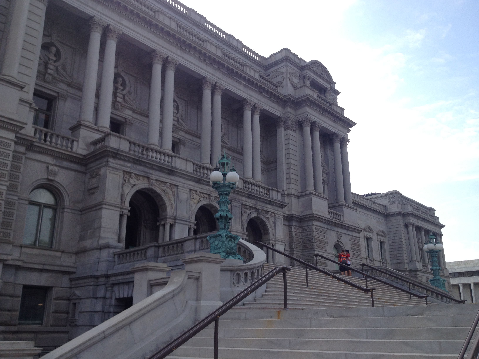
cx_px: 240
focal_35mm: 35
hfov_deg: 52.6
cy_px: 180
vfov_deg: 40.7
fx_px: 484
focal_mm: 4.28
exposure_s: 1/1004
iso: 50
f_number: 2.4
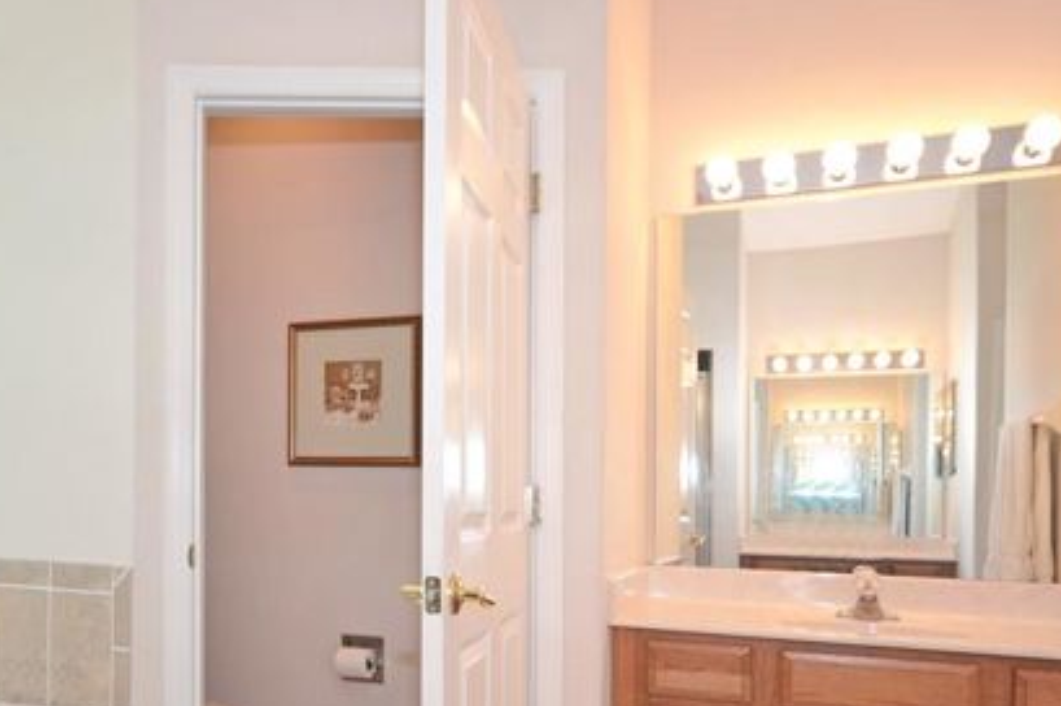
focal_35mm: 31
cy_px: 500
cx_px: 422
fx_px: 913
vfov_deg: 41.4
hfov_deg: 59.8
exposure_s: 1/60
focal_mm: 12
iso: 400
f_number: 4.5
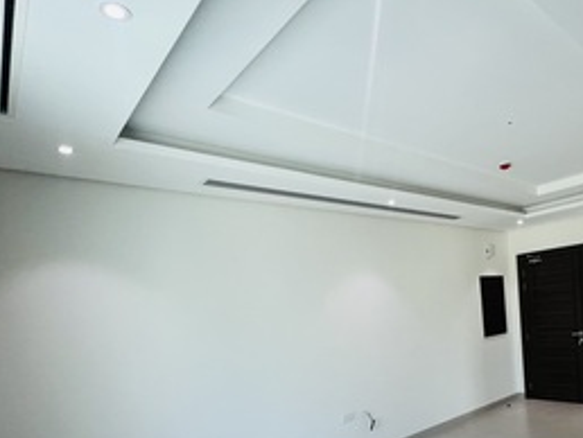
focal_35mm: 23
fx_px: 388
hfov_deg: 70.3
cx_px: 417
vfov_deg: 55.0
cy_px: 349
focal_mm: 1.57
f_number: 1.8
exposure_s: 1/100
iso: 125
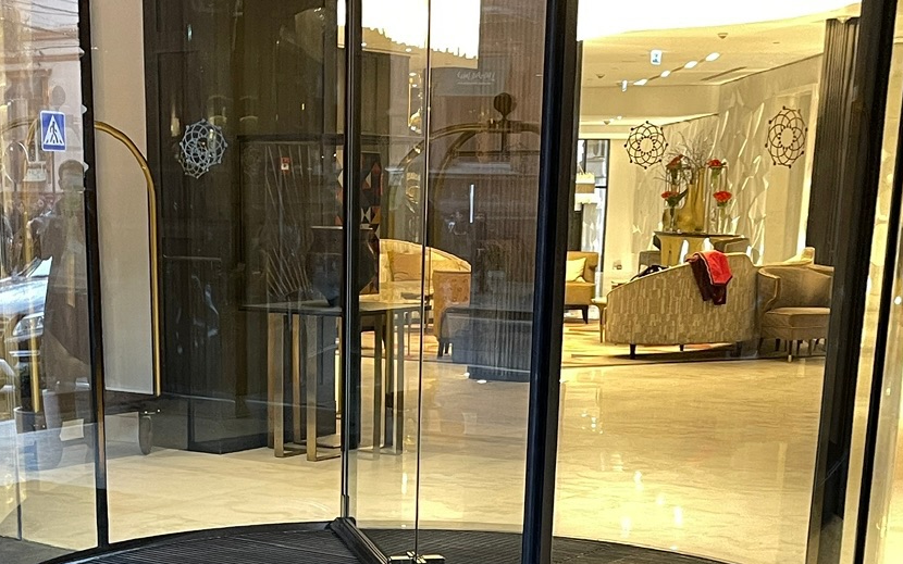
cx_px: 331
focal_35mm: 68
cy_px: 713
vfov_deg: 18.0
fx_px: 1674
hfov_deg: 30.1
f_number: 1.6
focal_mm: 5.1
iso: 200
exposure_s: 1/50
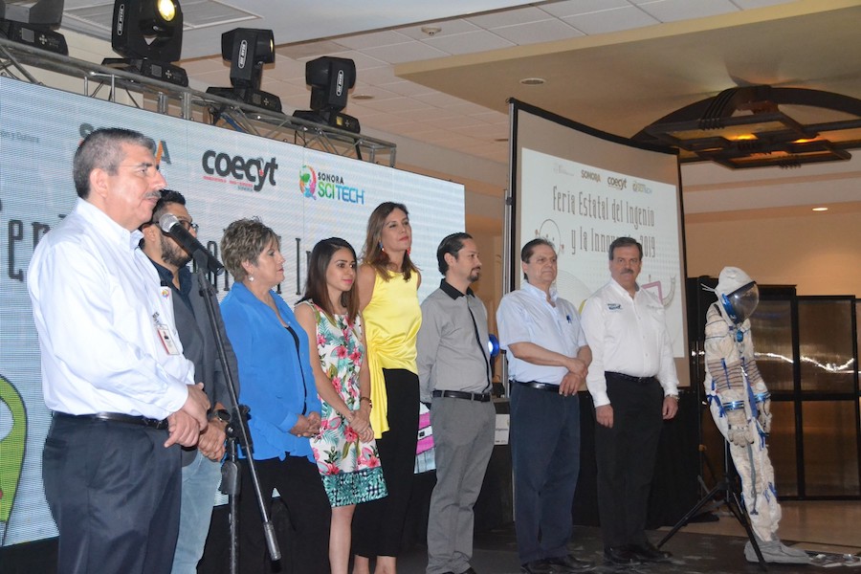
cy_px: 287
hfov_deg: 37.9
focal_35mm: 52
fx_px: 1256
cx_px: 430
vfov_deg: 25.8
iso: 3200
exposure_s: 1/160
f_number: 4.2
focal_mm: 35
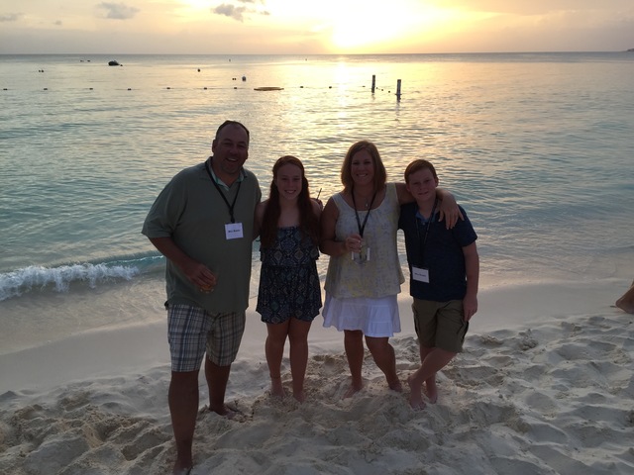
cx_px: 317
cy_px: 238
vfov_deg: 48.2
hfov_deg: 61.7
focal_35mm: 29
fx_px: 531
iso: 32
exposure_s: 1/163
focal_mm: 4.15
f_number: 2.2
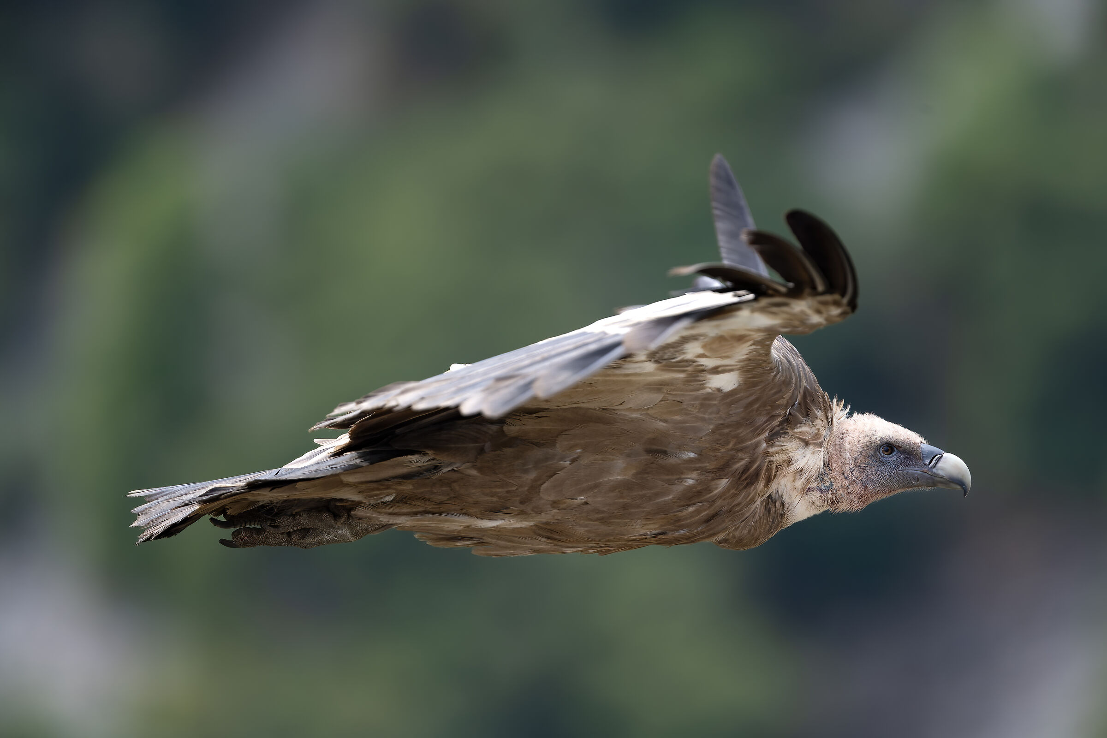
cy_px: 369
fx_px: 21523
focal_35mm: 700
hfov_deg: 2.9
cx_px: 554
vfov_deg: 2.0
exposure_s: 1/3200
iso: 1100
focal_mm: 700
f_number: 5.6
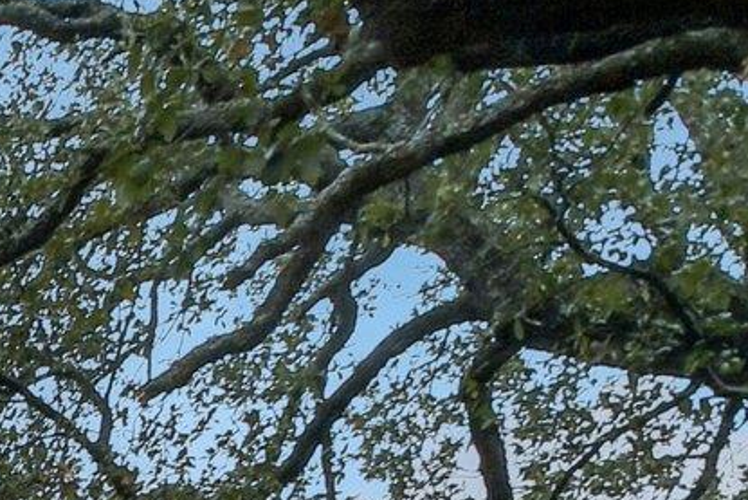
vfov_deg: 14.0
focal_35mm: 74
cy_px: 1136
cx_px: -981
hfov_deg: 15.8
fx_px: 1538
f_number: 5
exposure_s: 1/200
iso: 400
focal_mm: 10
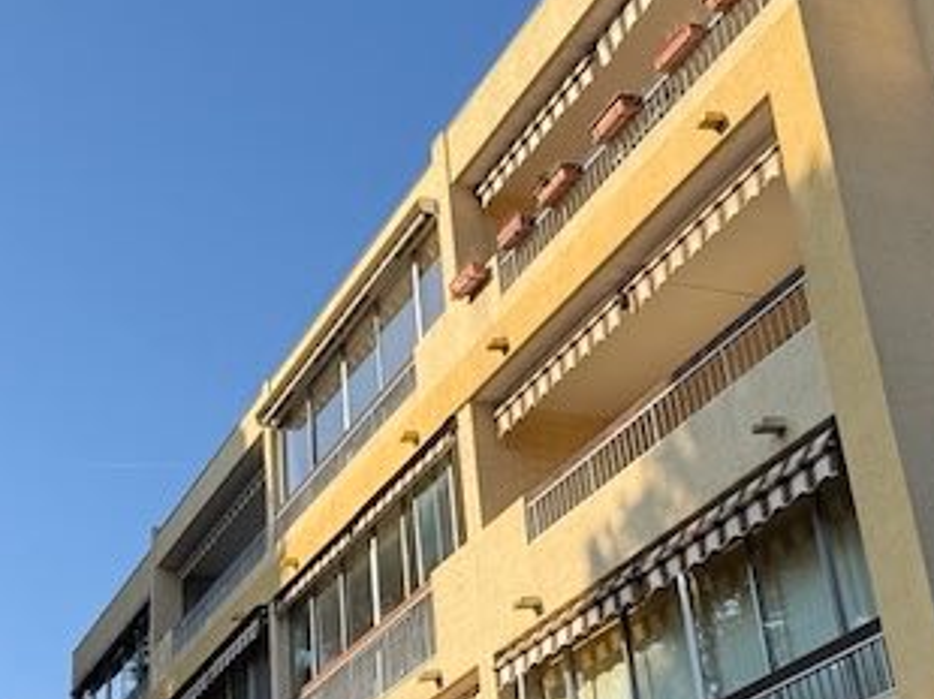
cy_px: 350
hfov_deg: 31.1
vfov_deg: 23.6
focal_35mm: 62
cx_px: 353
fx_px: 1672
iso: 80
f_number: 1.78
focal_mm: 6.76
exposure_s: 1/3145
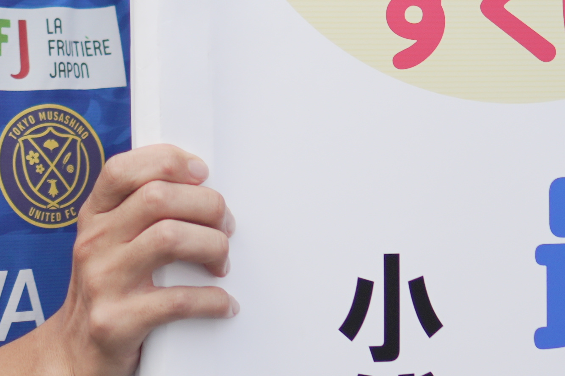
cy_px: -128
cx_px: -23
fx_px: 2621
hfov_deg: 12.1
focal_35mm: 167
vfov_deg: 8.1
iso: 125
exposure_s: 1/80
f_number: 1.4
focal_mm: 24
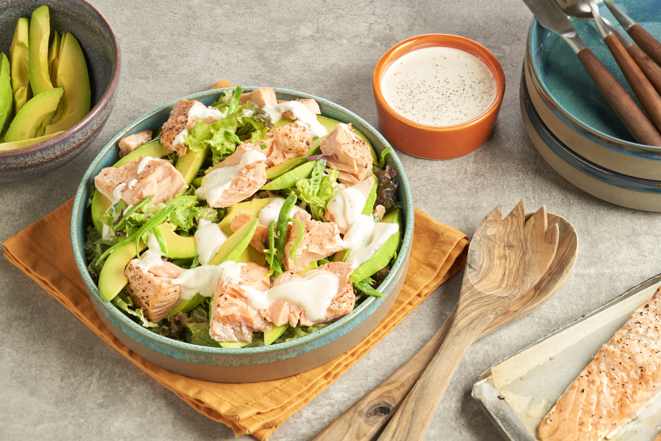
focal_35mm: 90
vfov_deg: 15.2
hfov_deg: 22.6
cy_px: 220
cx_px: 330
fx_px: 1652
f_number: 6.3
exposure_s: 1/160
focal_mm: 90
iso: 50
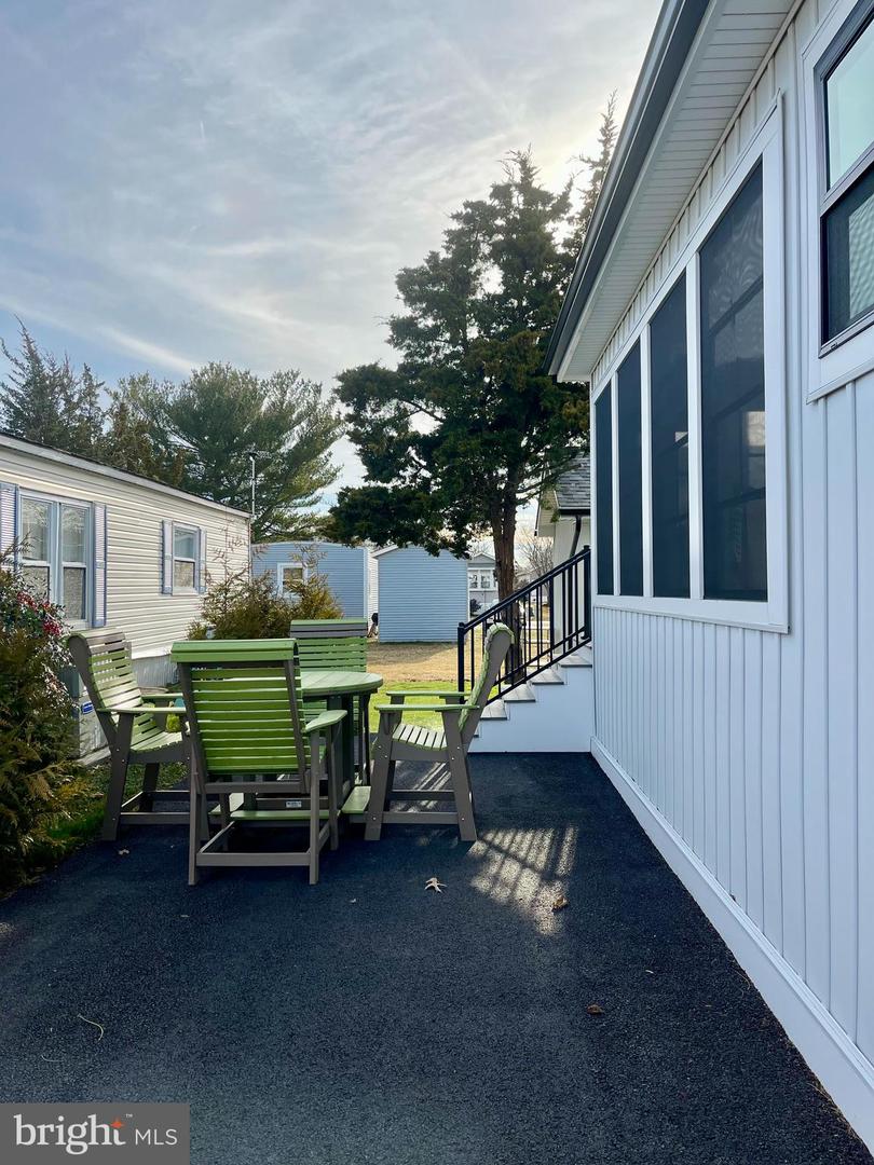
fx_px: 842
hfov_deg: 54.9
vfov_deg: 69.4
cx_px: 437
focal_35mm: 25
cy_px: 582
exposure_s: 1/3165
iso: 32
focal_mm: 5.1
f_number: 1.6
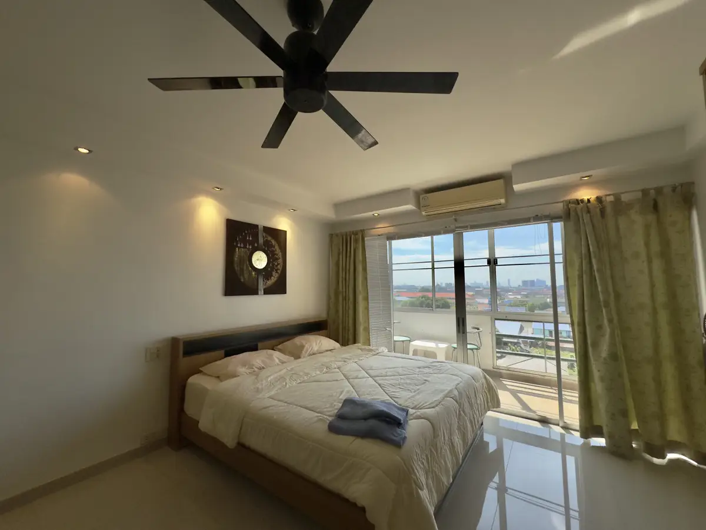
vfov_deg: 85.7
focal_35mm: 14
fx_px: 286
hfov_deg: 102.1
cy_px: 265
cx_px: 353
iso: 50
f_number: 2.2
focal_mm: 2.22
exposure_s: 1/1449
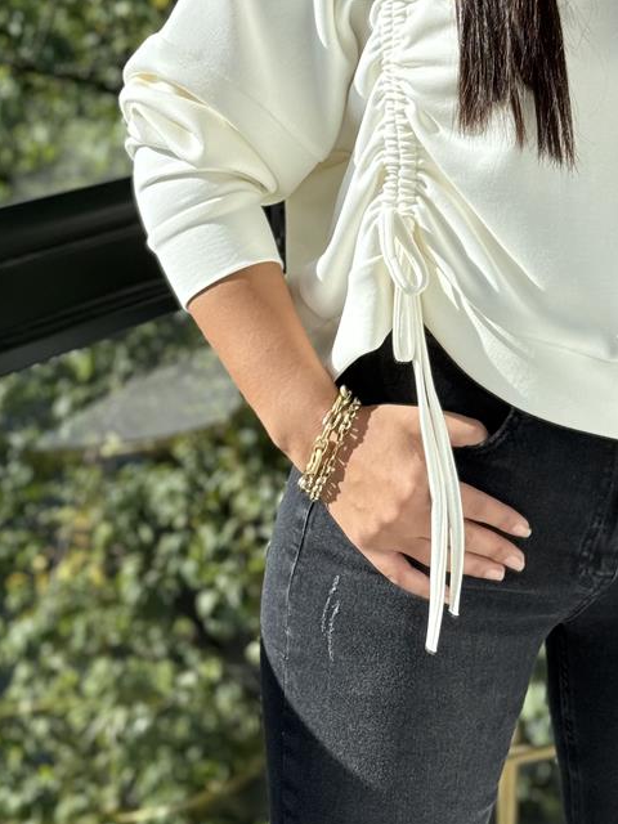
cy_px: 135
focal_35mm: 100
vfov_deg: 19.4
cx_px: 595
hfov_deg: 14.6
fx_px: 2380
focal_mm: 6.76
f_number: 1.78
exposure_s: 1/1429
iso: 100
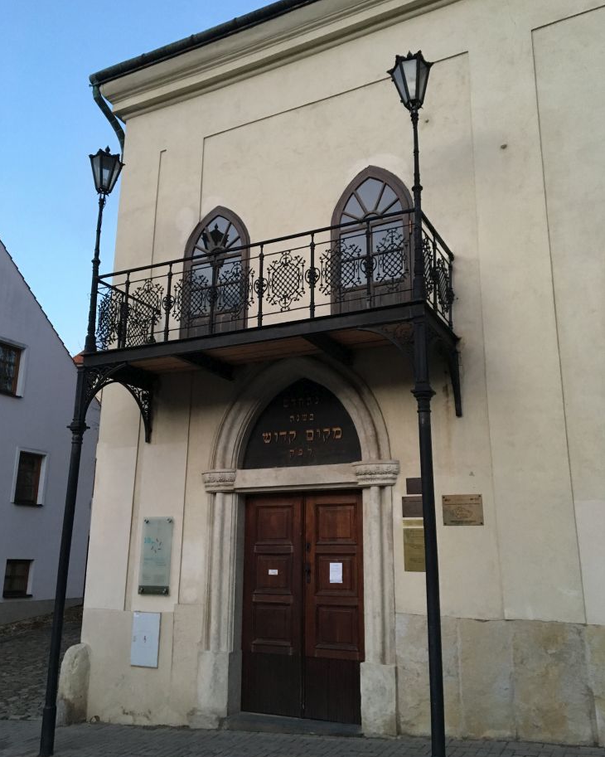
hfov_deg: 47.1
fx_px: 694
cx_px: 296
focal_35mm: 31
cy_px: 374
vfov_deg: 57.2
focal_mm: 4.15
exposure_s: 1/20
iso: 200
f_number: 2.2
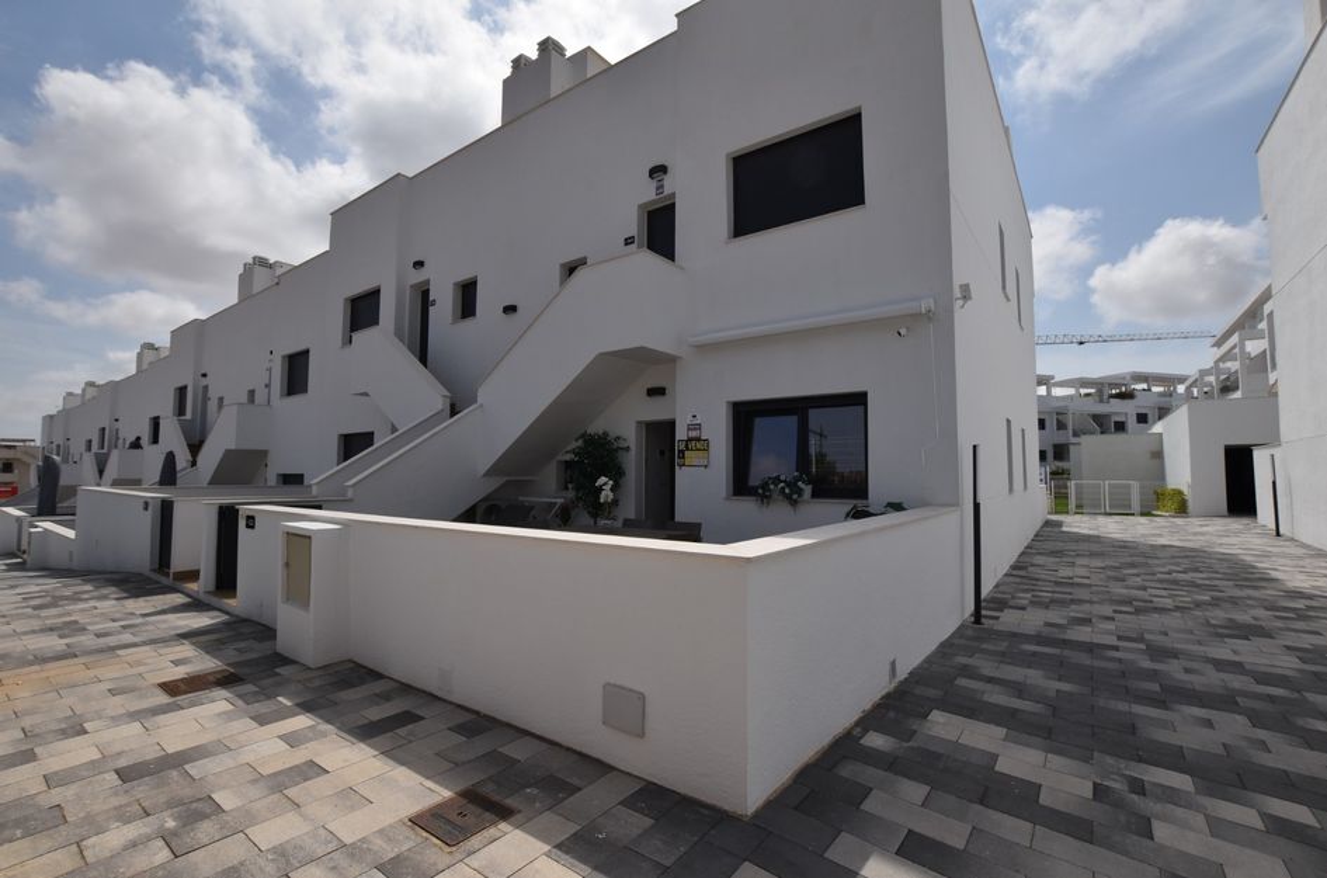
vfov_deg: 77.0
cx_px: 664
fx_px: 552
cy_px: 439
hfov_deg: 100.5
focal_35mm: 15
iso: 200
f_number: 9
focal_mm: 10
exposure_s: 1/1000
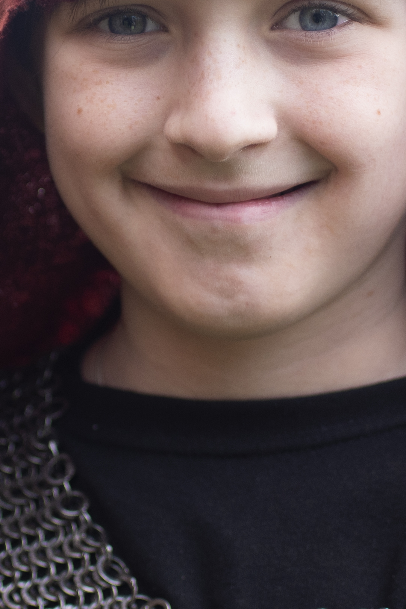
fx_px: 2199
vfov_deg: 15.8
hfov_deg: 10.5
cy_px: 233
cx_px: 81
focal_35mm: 130
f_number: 2.2
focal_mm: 35
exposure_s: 1/800
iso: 200
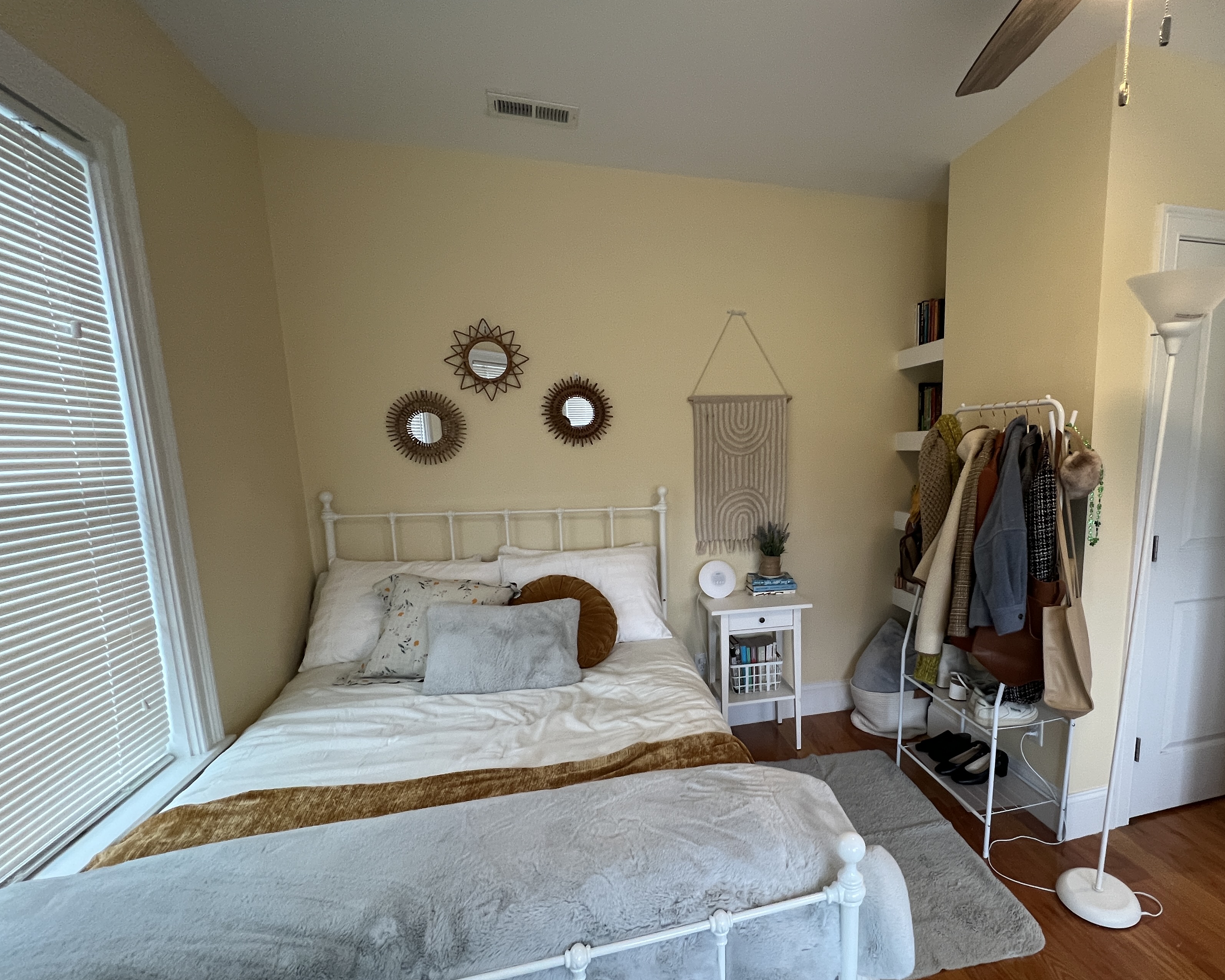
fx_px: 580
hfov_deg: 91.6
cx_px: 748
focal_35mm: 16
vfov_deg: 80.1
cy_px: 544
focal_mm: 1.57
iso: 250
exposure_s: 1/60
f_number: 1.8
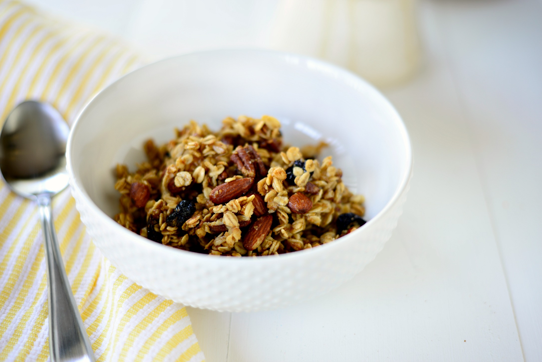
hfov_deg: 39.6
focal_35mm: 50
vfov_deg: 27.0
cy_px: 181
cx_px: 271
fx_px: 753
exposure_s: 1/80
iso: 100
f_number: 2.2
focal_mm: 50
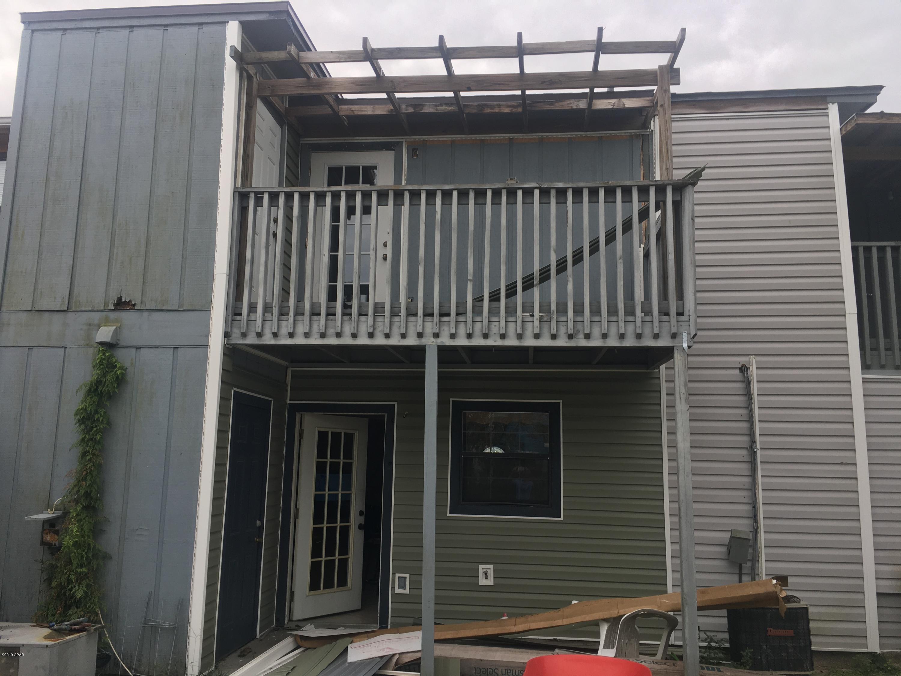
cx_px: 450
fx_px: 755
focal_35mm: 29
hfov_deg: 61.7
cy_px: 338
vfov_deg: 48.2
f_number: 2.2
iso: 25
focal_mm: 4.15
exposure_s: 1/413
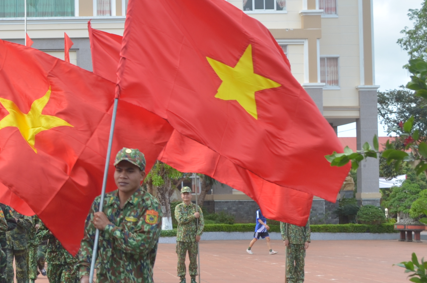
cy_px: 167
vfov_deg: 16.4
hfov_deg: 23.3
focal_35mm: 83
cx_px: -21
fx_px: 983
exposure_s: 1/160
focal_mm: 22
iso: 100
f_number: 6.3
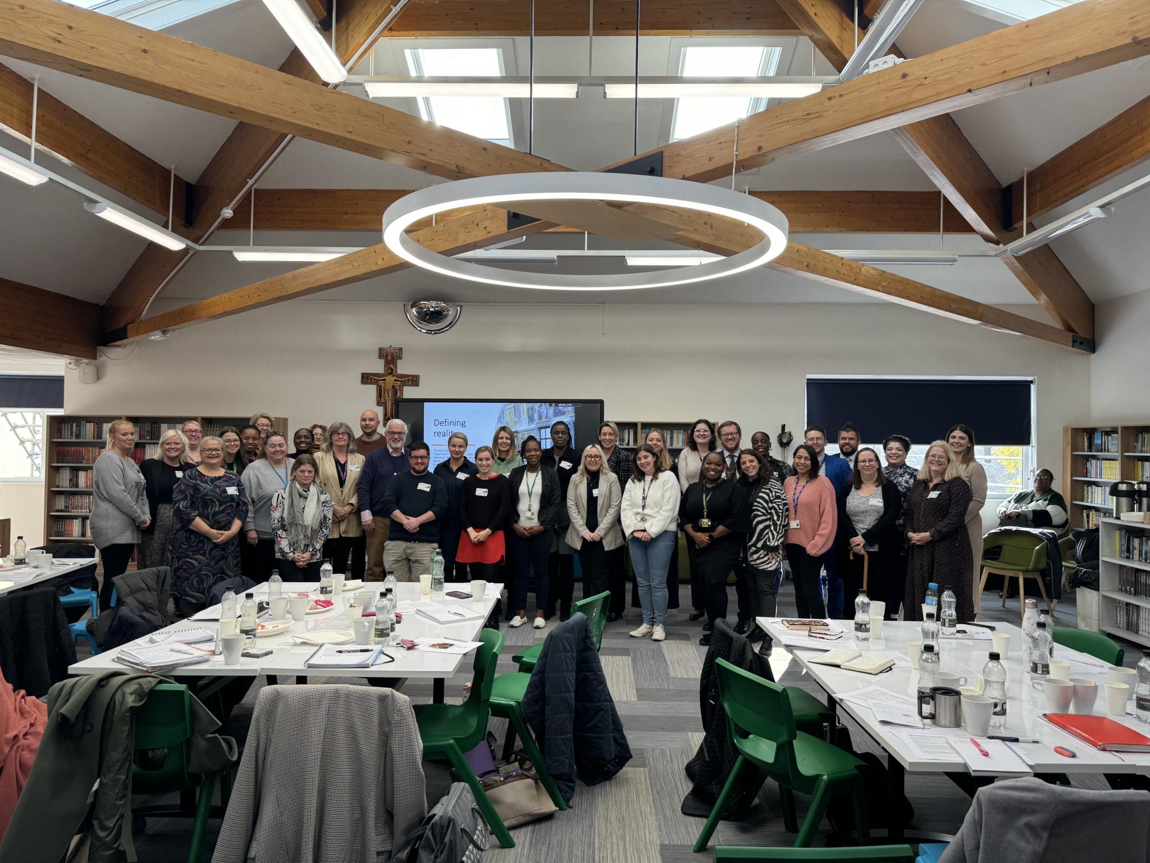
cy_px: 432
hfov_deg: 71.6
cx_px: 575
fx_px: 797
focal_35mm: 24
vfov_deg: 56.8
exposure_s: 1/108
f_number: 1.78
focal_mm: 6.86
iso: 50
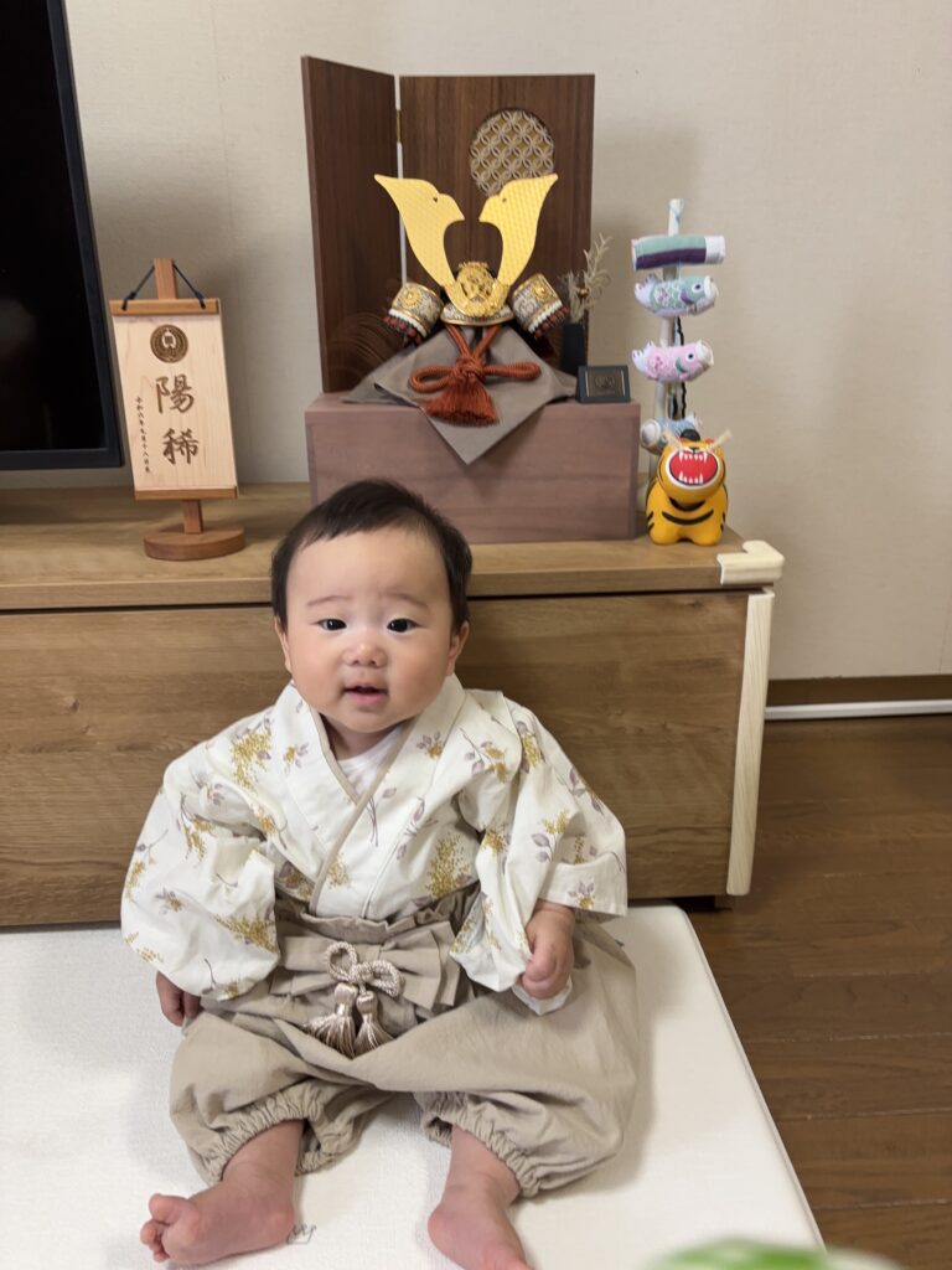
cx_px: 476
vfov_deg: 67.3
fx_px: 953
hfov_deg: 53.1
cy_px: 635
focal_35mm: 26
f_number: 1.6
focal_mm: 5.96
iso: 160
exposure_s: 1/60
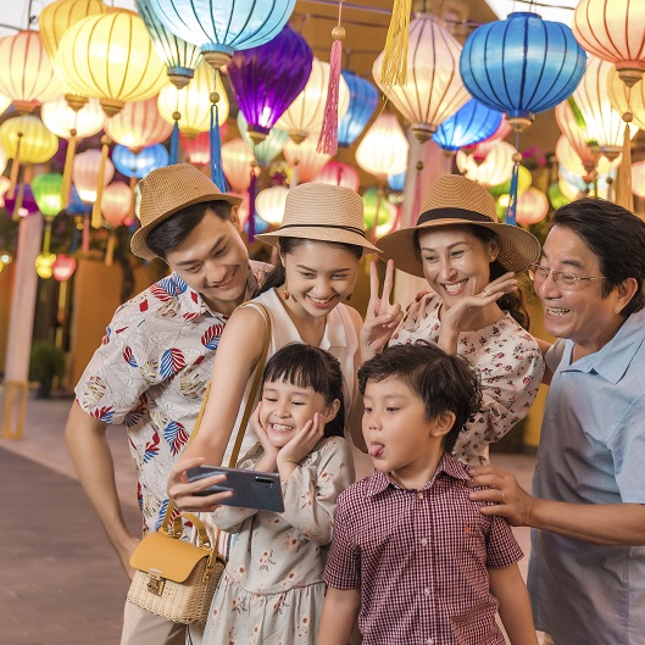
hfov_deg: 31.5
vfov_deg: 31.6
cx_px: 391
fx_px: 1138
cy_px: 324
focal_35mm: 54
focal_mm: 42
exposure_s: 1/100
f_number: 2.8
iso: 1250
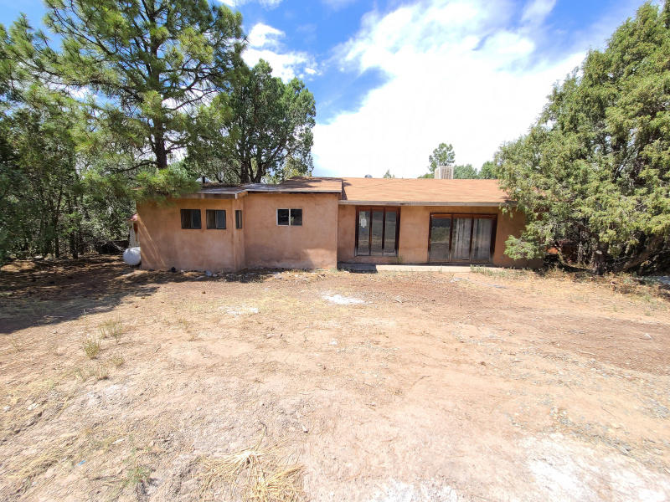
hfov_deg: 106.2
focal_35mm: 13
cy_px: 251
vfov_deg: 89.9
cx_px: 335
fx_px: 252
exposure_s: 1/866
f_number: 2.2
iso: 64
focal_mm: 2.2
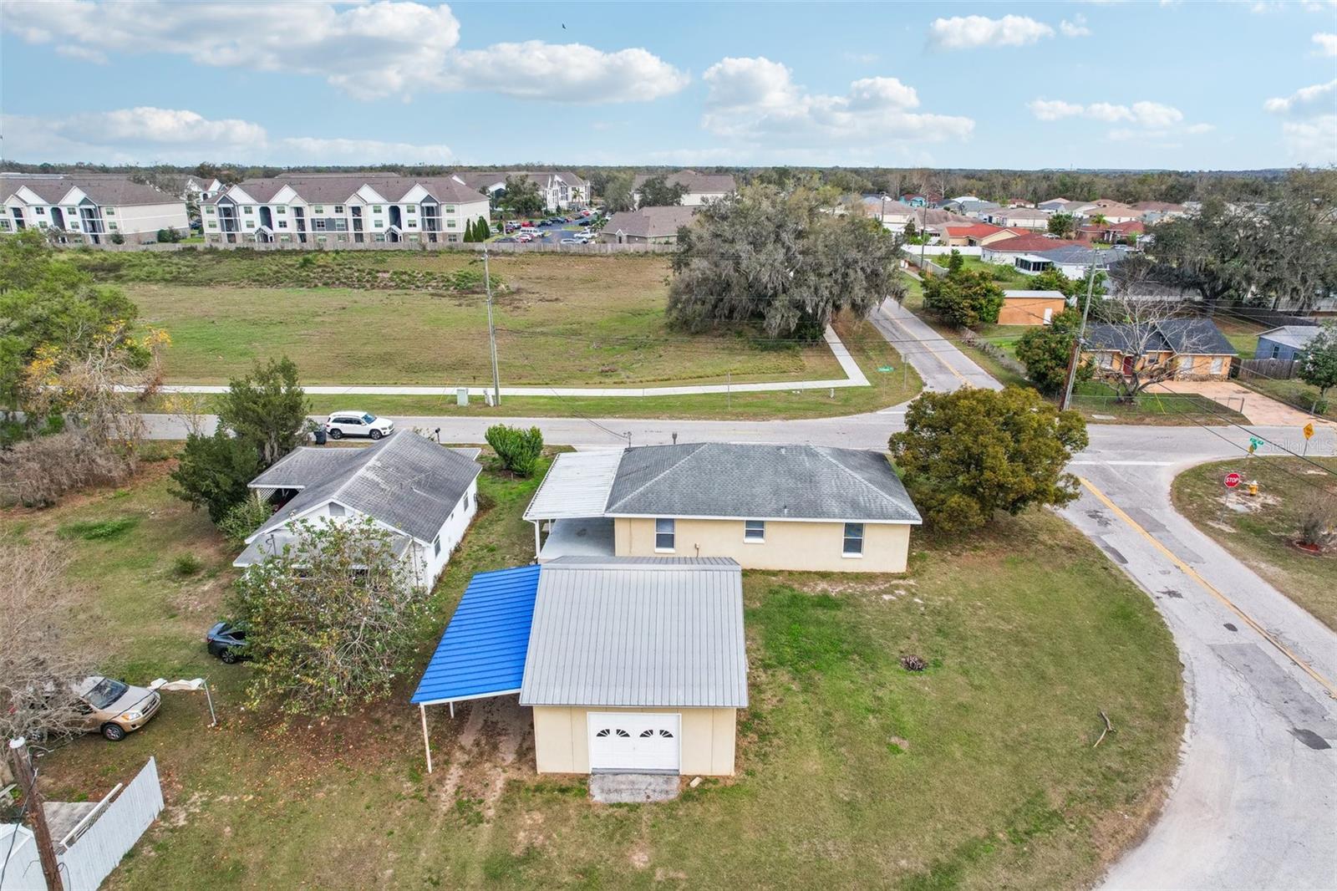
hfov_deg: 78.6
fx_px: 817
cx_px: 668
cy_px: 446
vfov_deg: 57.2
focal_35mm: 22
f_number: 2.8
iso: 400
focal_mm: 8.4
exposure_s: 1/1250
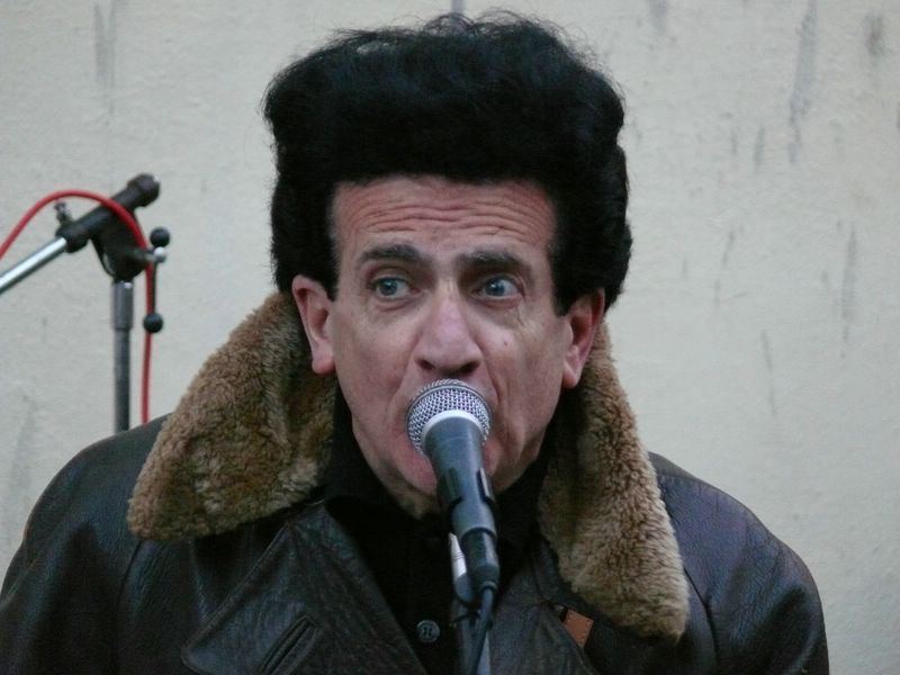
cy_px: 338
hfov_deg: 4.8
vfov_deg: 3.6
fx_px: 10790
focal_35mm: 415
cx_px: 450
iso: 800
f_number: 3.7
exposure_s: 1/125
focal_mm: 87.7
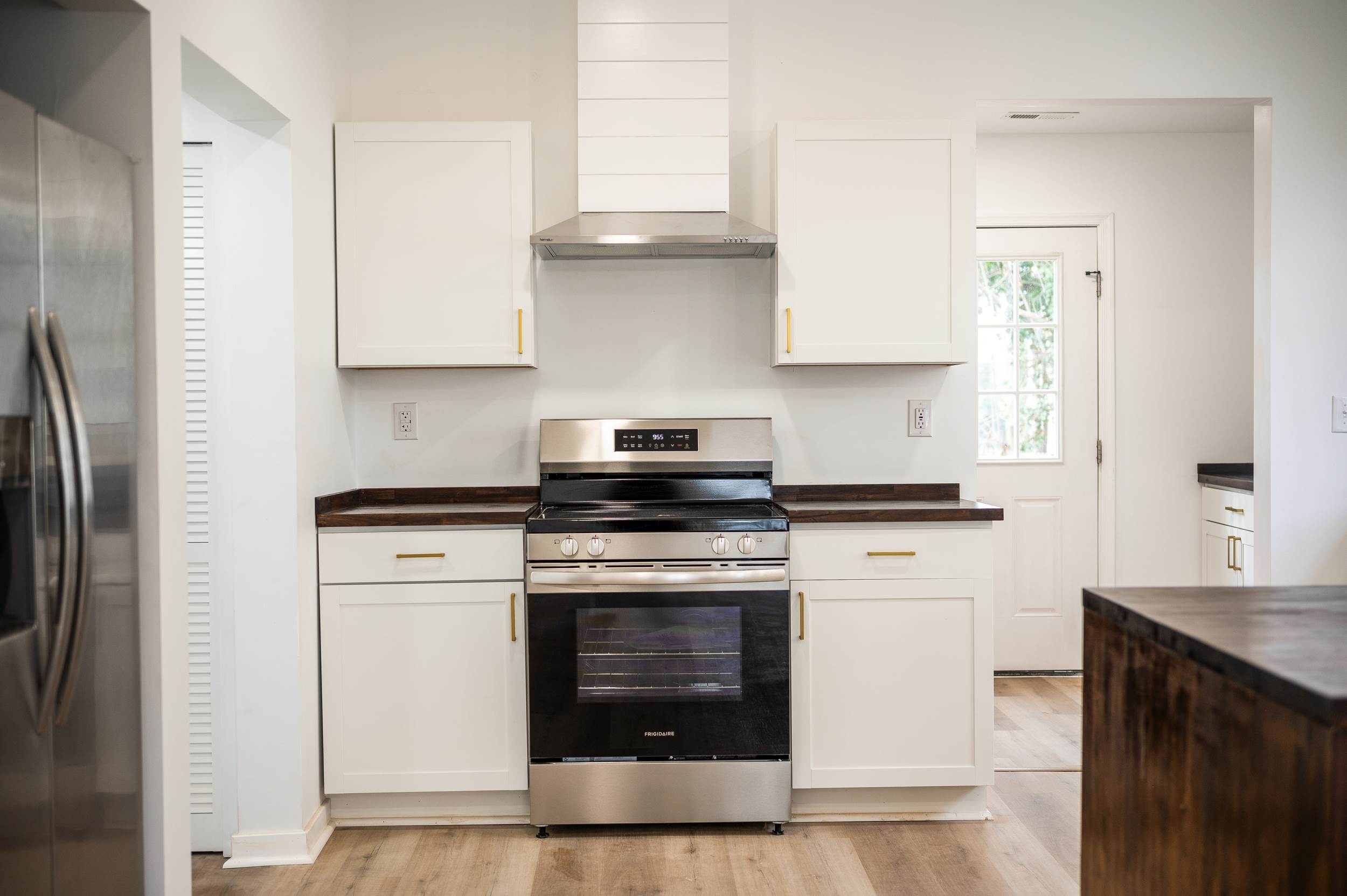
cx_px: 674
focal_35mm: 40
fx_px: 1496
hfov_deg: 48.5
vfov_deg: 33.4
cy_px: 448
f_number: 2.8
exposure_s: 1/80
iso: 200
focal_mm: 40
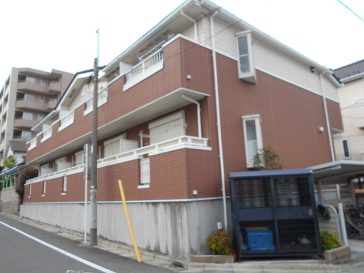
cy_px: 136
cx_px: 182
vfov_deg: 53.1
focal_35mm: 26
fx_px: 273
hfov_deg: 67.3
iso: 80
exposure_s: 1/250
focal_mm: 4.6
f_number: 3.2
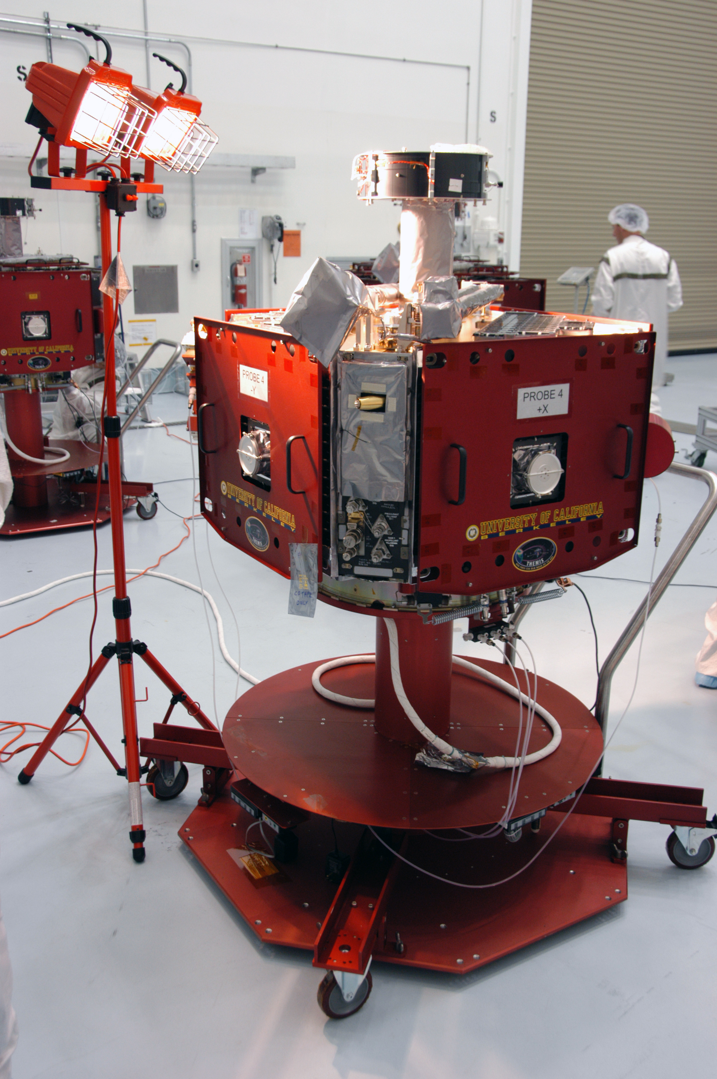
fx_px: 988
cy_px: 540
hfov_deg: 39.9
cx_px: 358
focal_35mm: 33
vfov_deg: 57.3
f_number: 5
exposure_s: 1/25
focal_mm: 22
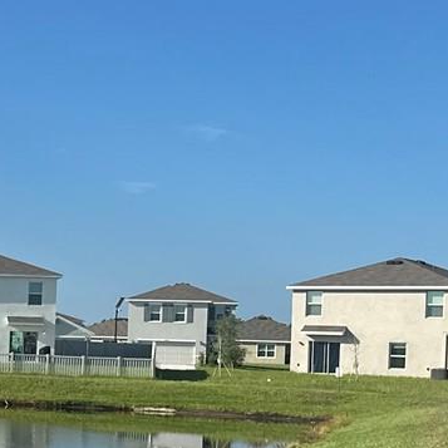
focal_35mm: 95
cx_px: -427
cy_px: 361
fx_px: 1391
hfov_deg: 15.1
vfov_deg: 18.1
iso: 80
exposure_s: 1/6211
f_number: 1.78
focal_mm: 6.86
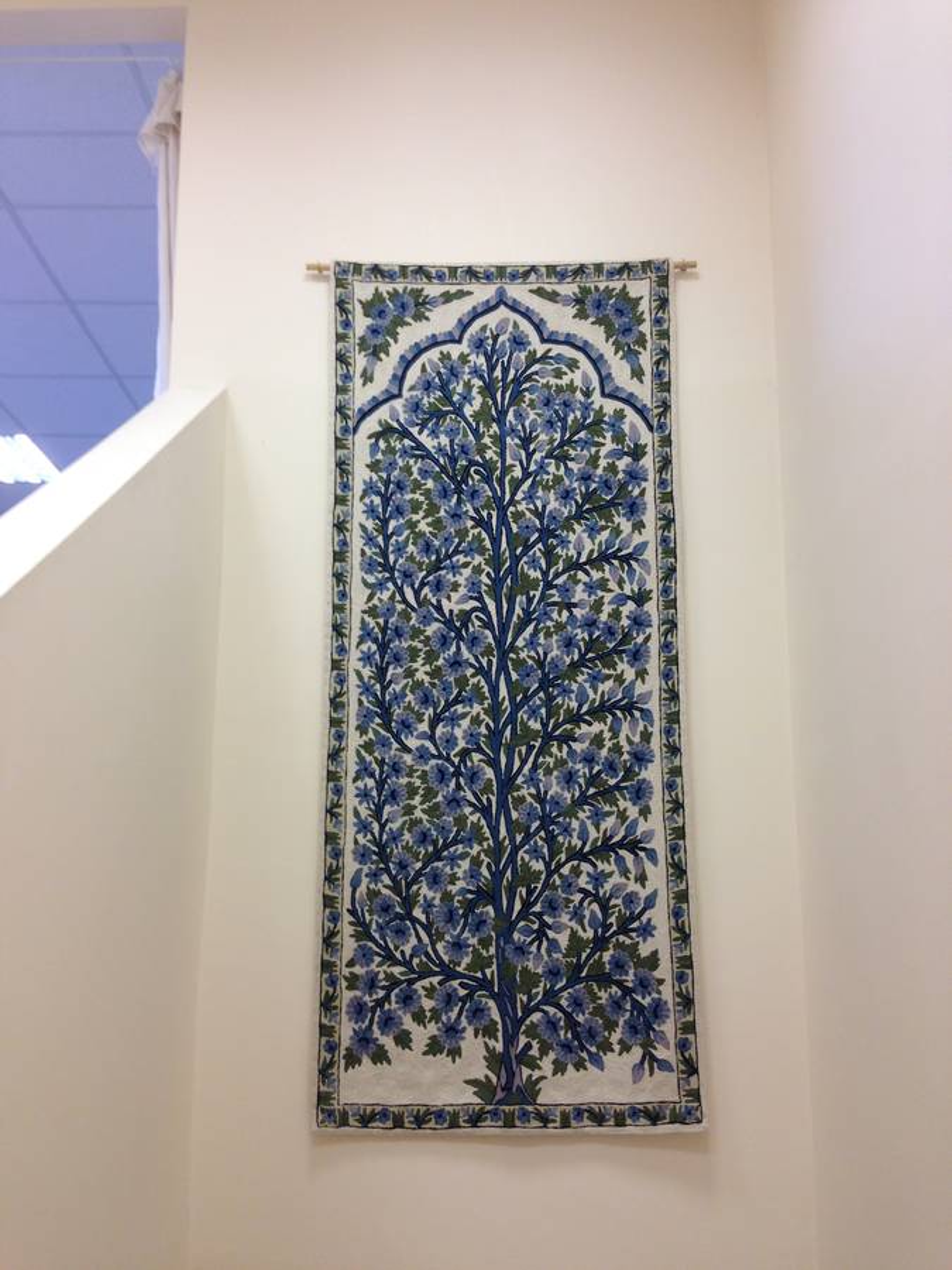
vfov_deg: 55.4
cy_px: 635
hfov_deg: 42.9
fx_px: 1210
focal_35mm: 33
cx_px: 476
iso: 64
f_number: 2.4
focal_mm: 4.13
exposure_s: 1/50
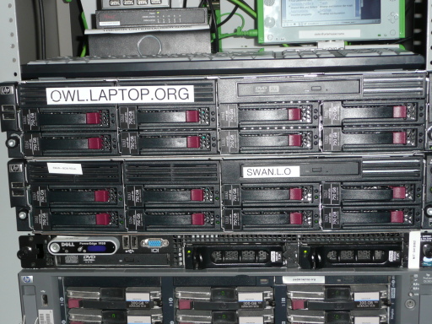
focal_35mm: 50
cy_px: 162
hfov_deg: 38.2
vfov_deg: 29.1
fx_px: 624
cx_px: 216
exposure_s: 1/30
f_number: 4.2
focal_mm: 8.2
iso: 125
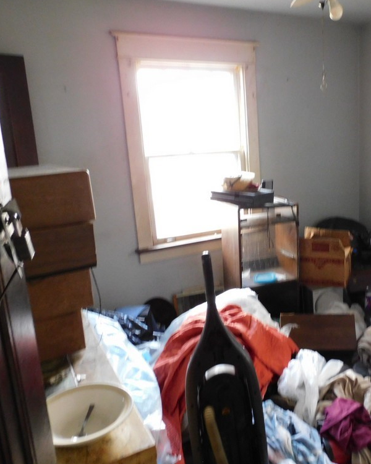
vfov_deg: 55.7
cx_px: 281
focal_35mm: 32
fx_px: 439
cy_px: 235
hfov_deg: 44.2
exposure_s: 1/10
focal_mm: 4.3
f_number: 3.3
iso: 400
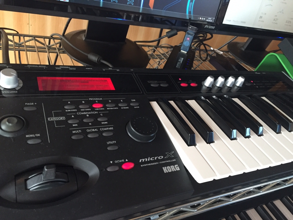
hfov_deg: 61.7
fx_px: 245
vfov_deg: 48.2
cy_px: 110
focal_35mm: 29
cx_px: 146
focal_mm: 4.15
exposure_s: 1/20
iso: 250
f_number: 2.2
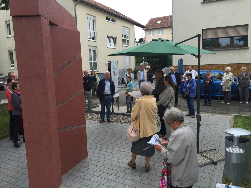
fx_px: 210
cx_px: 126
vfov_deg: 48.2
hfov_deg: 61.7
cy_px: 94
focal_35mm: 29
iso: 32
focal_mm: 4.15
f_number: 2.2
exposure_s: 1/189
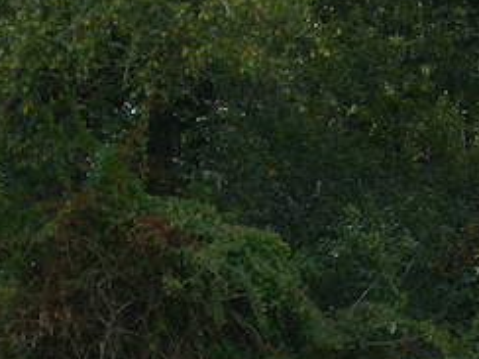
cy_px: 367
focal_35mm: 525
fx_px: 7265
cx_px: 233
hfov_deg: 3.8
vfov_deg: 2.8
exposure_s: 1/500
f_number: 4
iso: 100
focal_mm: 43.3
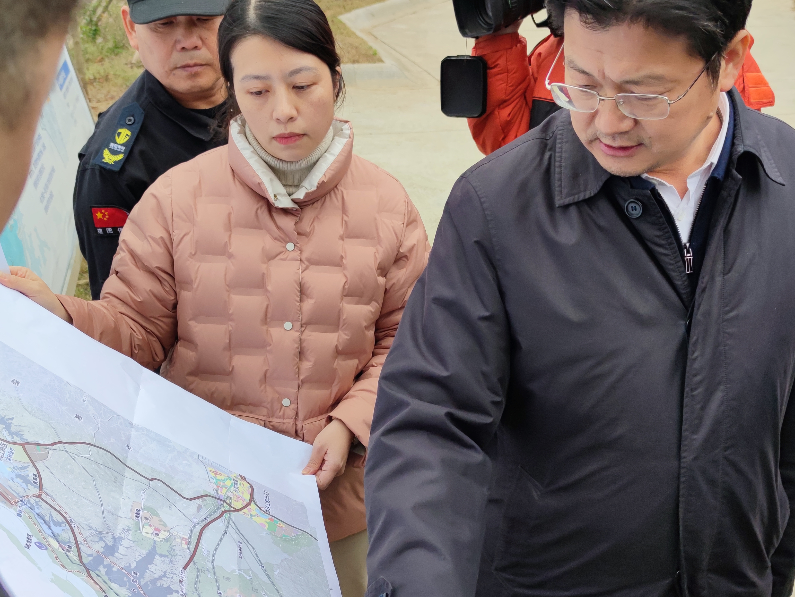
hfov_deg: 42.1
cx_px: 423
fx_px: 1034
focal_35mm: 45
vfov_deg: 32.1
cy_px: 350
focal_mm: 6.72
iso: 50
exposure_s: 1/444
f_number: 1.69
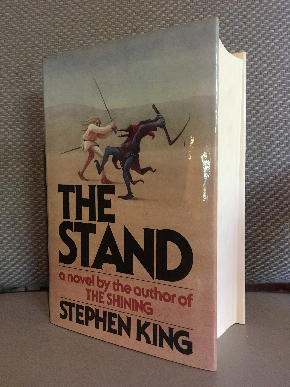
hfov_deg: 48.2
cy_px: 194
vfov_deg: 61.7
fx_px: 324
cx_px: 145
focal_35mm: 29
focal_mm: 4.15
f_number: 2.2
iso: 320
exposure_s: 1/15
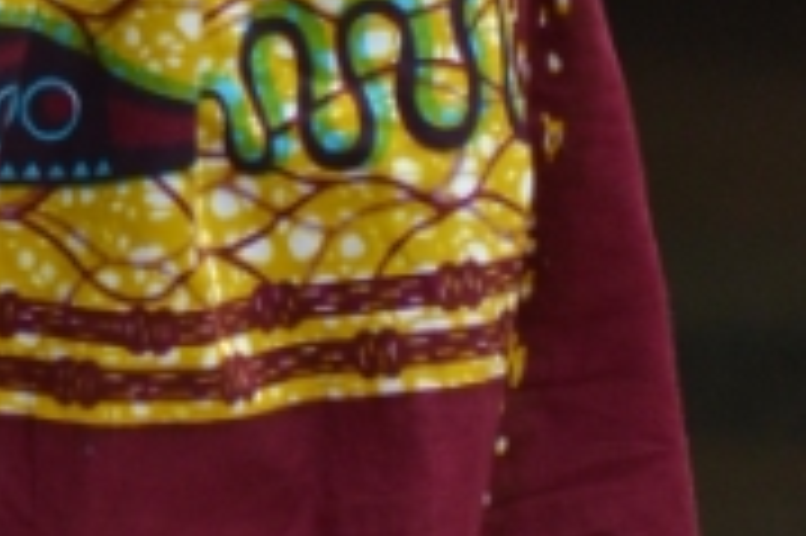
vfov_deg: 1.3
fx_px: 23419
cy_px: -1455
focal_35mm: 1047
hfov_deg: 2.0
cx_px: -489
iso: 180
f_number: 5.6
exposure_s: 1/500
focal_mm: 122
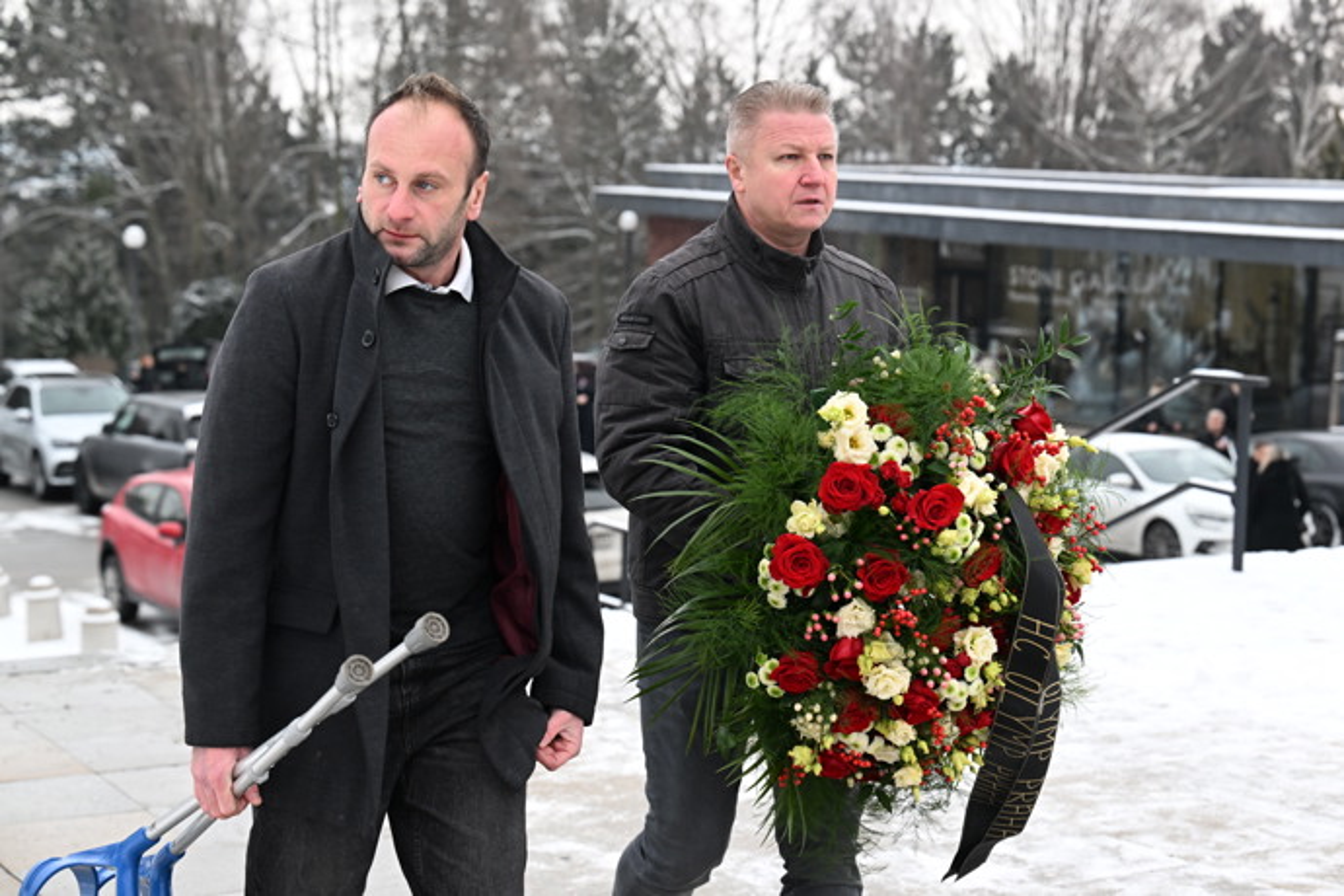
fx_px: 2613
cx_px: 672
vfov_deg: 19.5
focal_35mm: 70
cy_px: 448
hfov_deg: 28.8
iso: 1600
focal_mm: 70
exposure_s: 1/250
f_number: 5
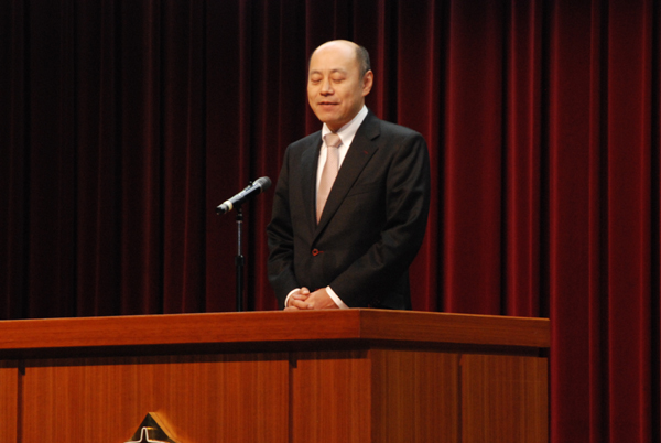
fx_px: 3724
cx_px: 330
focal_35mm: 202
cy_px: 222
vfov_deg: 6.8
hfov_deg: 10.1
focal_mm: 135
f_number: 6
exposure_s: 1/60
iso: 1600
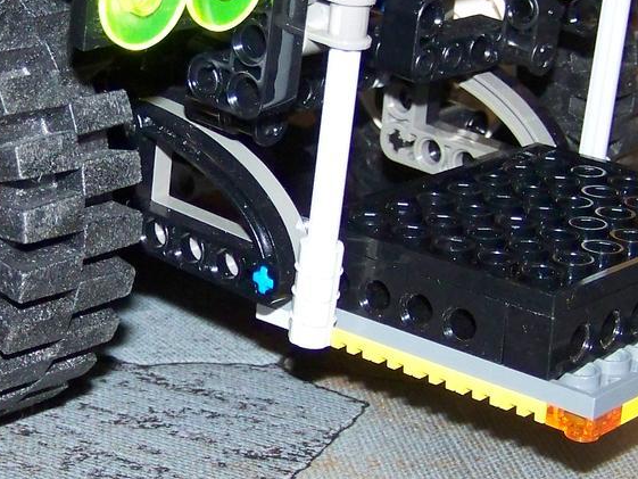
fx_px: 1917
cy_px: 207
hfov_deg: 18.6
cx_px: 93
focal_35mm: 104
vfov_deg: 14.2
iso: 200
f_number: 2.8
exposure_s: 1/30
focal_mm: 6.3
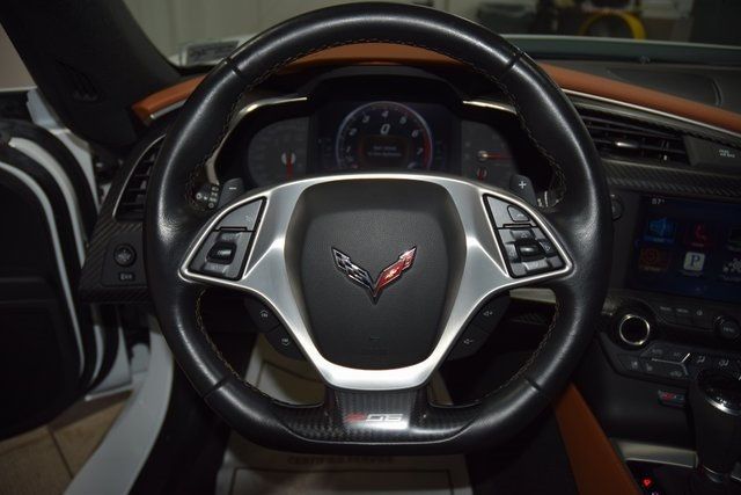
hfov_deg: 67.4
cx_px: 370
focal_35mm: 27
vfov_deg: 48.0
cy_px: 248
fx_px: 556
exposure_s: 1/125
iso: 400
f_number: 3.5
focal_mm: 18
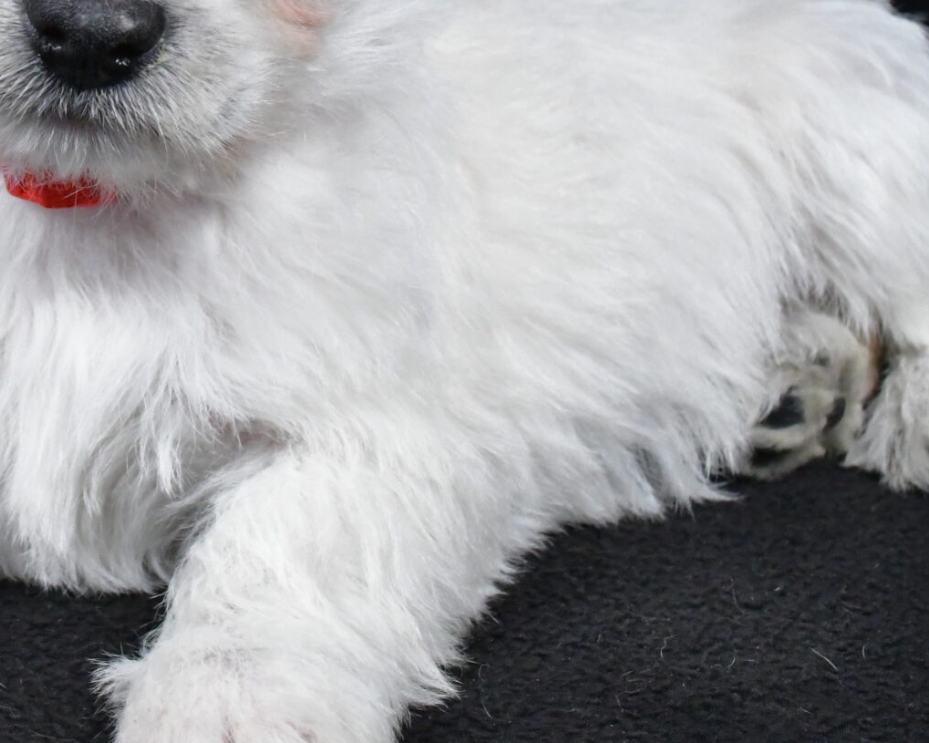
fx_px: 2722
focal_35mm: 99
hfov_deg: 19.2
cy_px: 40
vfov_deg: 15.3
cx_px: 169
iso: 6400
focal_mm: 28
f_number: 9
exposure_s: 1/1000
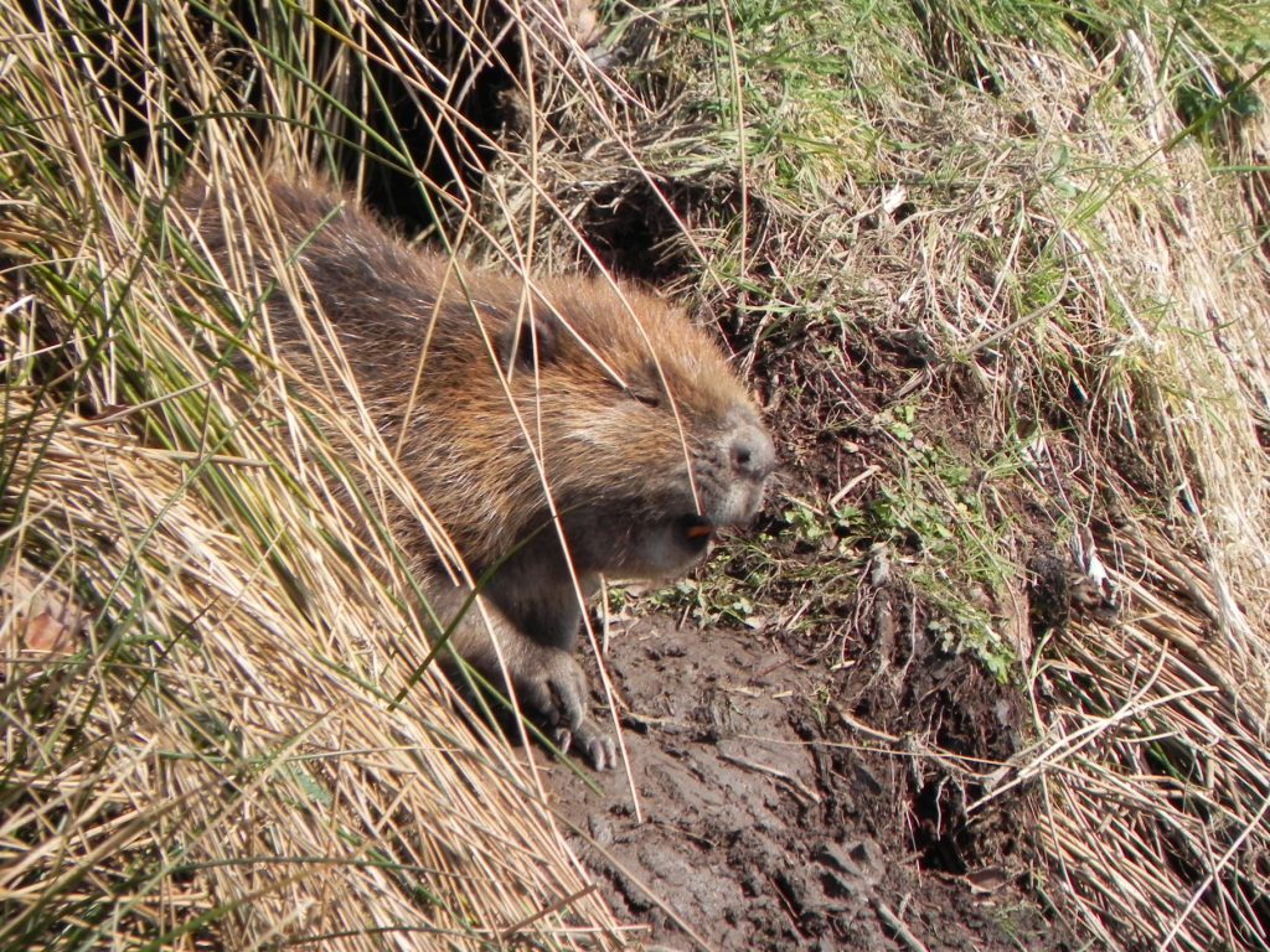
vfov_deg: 2.2
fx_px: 24875
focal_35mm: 678
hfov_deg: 2.9
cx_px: 635
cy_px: 476
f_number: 5.6
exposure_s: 1/323
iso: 160
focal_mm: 120
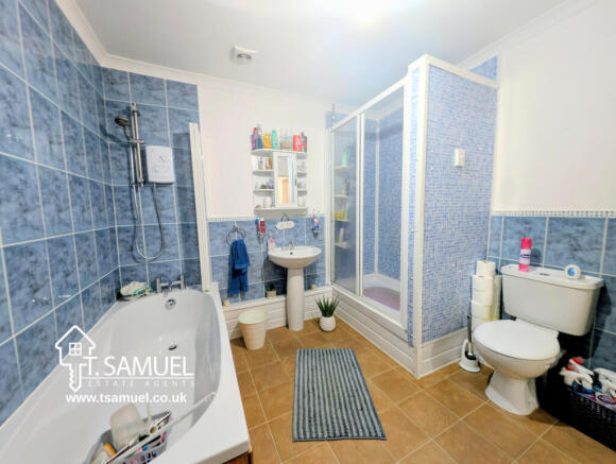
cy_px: 232
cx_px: 308
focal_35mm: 12
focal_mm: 2.23
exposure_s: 1/15.6
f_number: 1.95
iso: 85
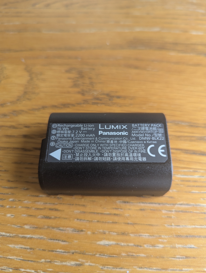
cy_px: 136
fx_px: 190
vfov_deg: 71.5
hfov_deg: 56.9
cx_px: 103
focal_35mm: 24
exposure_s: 1/100
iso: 169
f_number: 1.85
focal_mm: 6.81
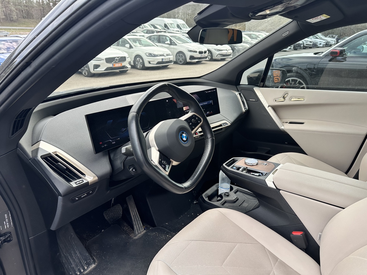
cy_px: 138
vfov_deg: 56.8
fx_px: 254
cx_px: 184
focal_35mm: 24
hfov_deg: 71.6
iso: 80
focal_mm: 6.86
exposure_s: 1/535
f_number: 1.78
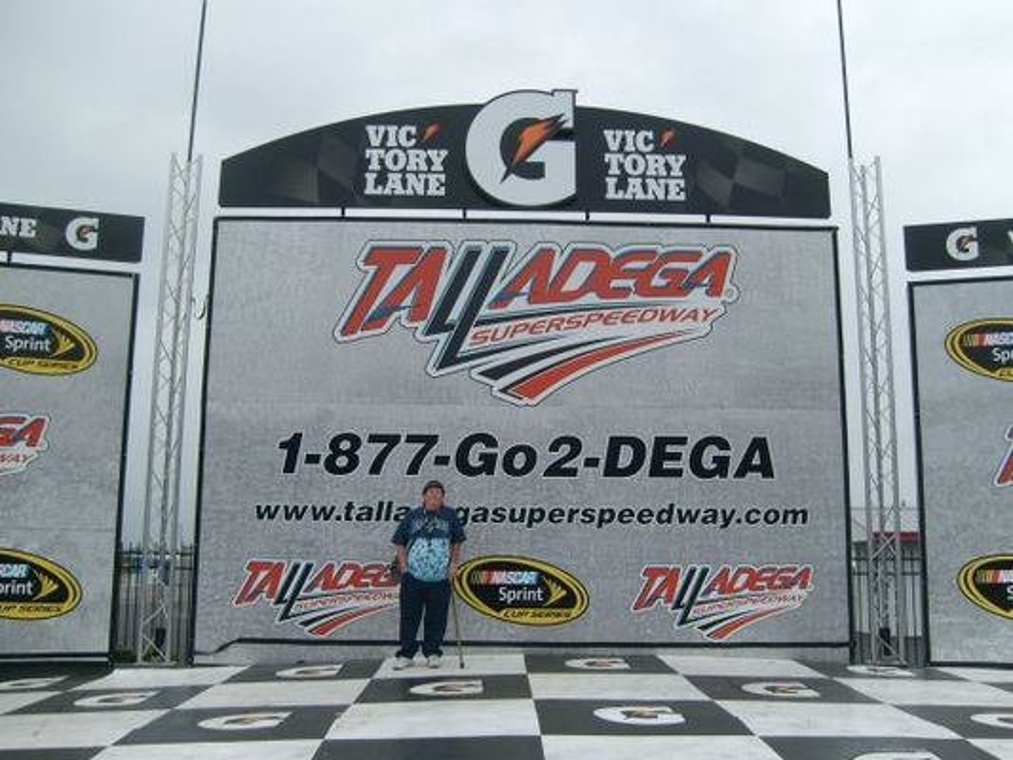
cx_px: 506
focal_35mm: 35
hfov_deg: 52.6
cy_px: 380
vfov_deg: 40.7
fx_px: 1024
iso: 80
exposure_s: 1/180
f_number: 7.1
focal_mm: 5.8
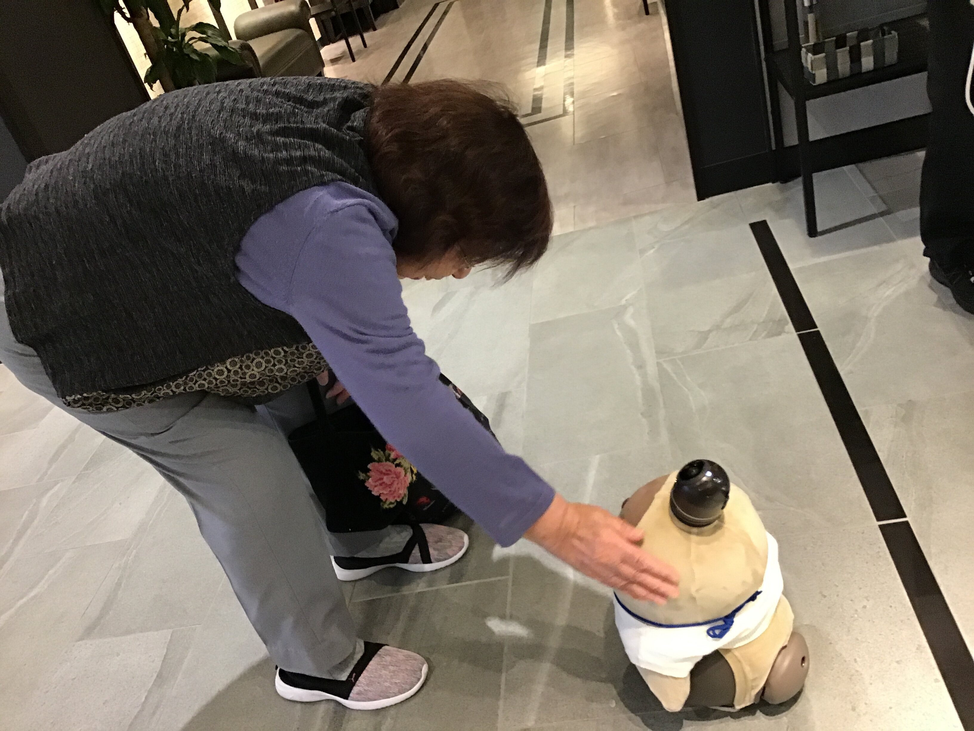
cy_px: 366
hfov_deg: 58.4
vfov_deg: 45.4
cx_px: 487
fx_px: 872
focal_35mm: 31
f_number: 2.4
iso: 160
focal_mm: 3.3
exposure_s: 1/30
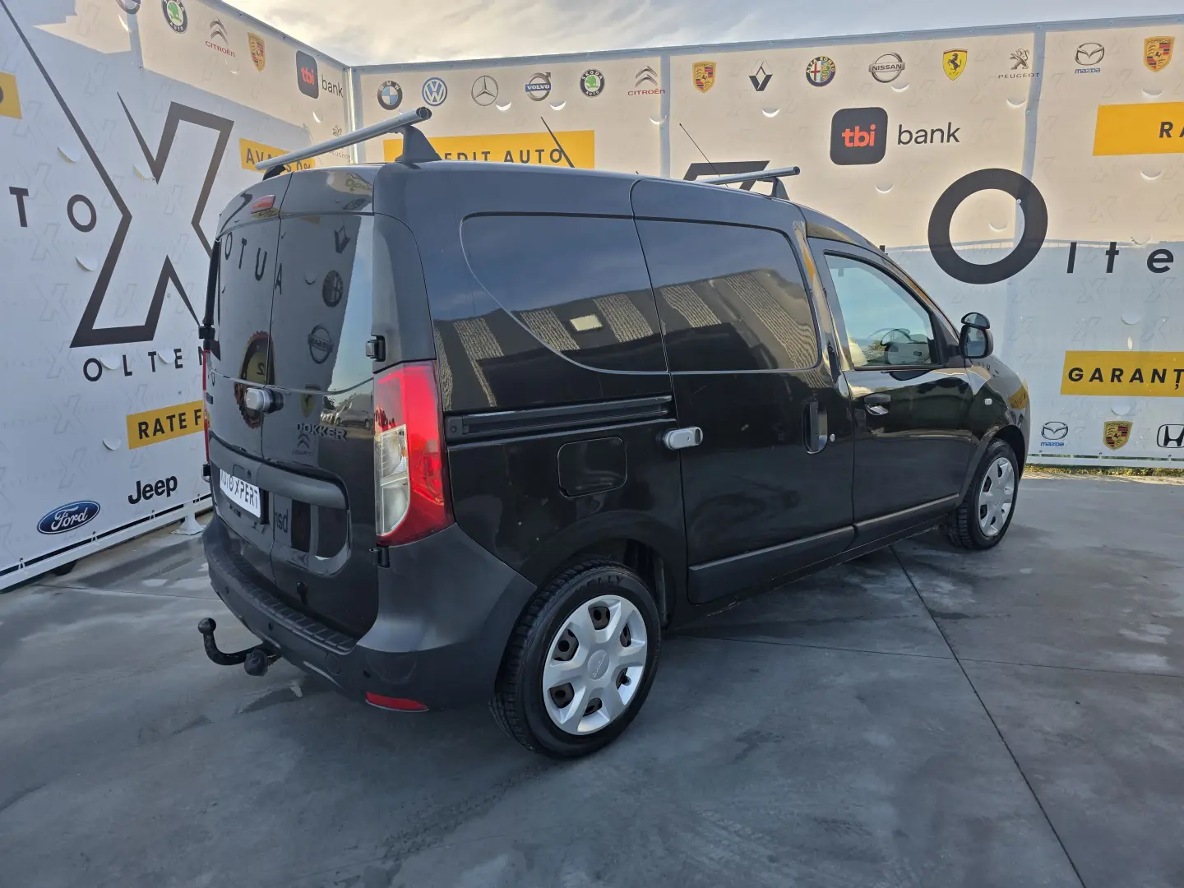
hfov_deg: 73.9
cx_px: 592
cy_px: 444
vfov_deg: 58.9
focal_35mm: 23
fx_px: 787
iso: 80
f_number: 1.7
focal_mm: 6.3
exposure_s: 1/2497
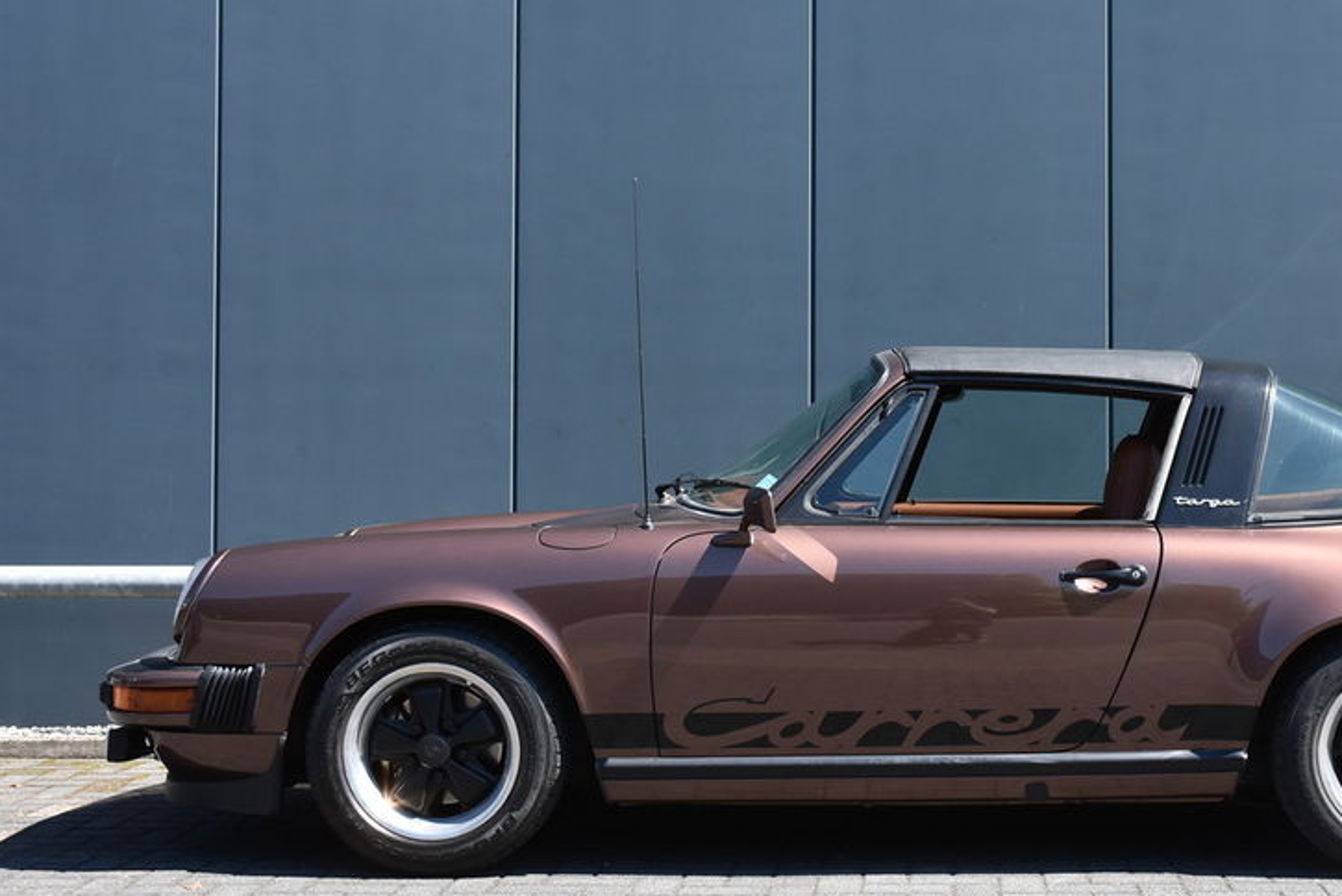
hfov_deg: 30.3
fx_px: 2450
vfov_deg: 20.7
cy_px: 441
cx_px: 942
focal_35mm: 66
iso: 450
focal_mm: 31
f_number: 8
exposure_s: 1/500
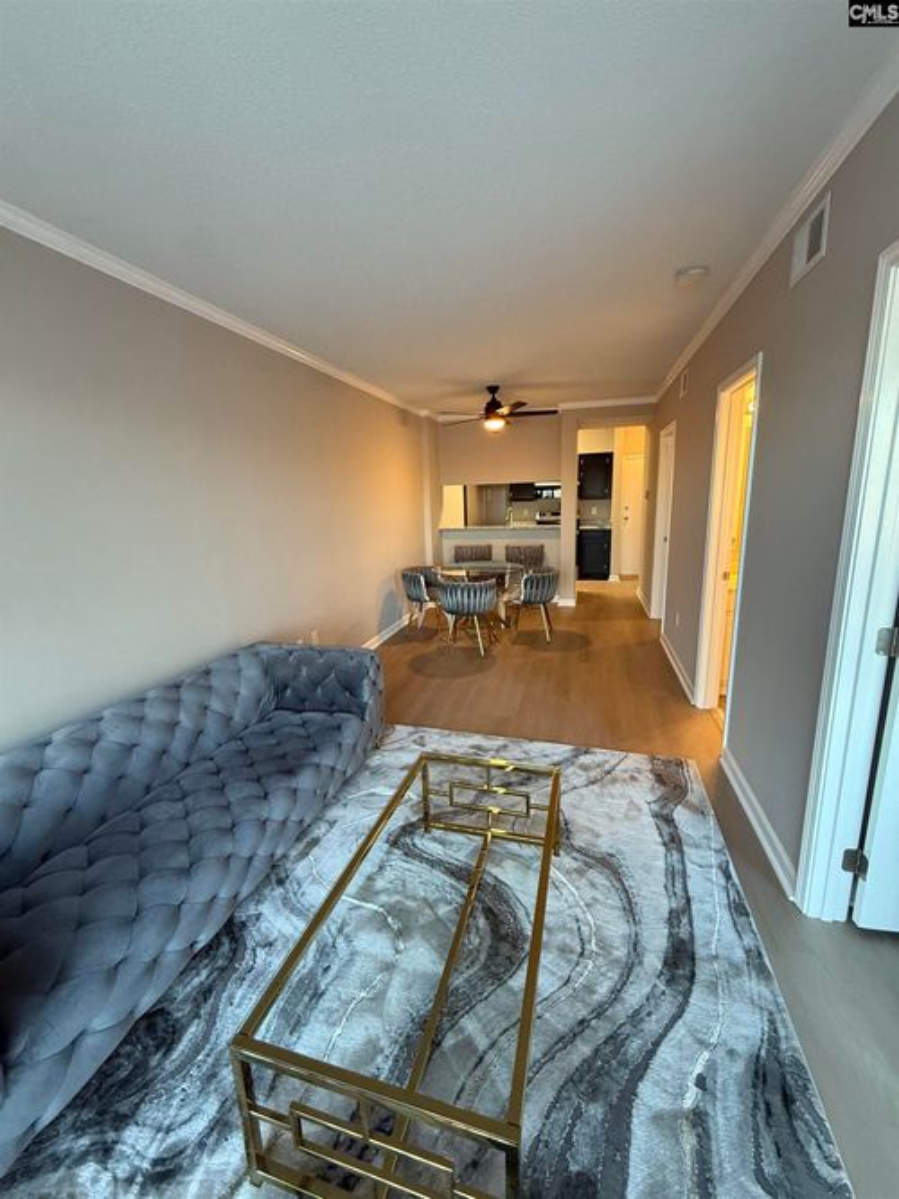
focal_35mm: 14
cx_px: 450
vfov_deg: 102.1
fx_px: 485
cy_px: 600
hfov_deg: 85.7
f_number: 2.2
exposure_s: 1/64
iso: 400
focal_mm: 2.22
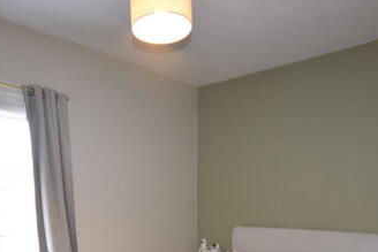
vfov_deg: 36.2
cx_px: 163
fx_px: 347
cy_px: 249
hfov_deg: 57.0
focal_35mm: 33
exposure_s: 1/125
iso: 800
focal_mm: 11
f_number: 5.6
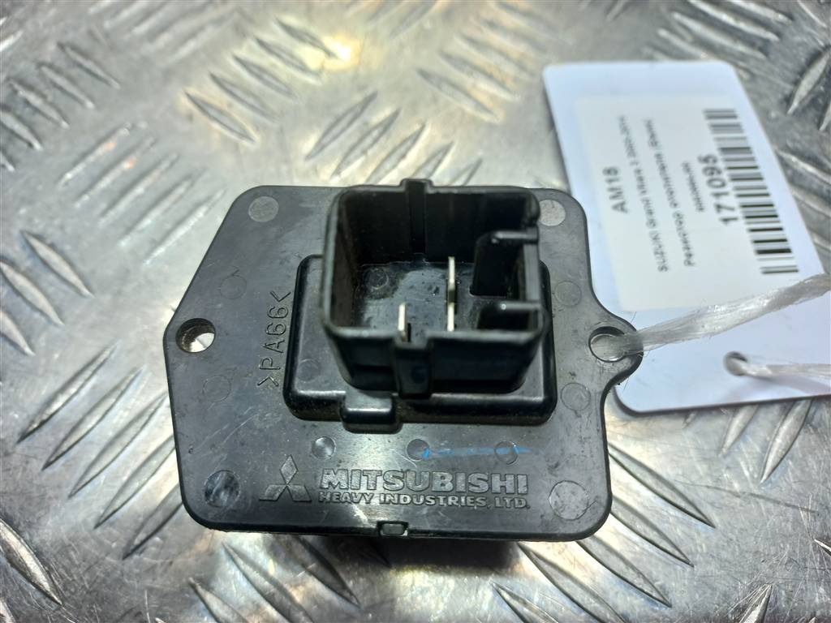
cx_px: 416
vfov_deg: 54.9
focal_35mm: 25
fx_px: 600
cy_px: 312
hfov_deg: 69.4
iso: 32
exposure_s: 1/50
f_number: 1.8
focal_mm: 4.6
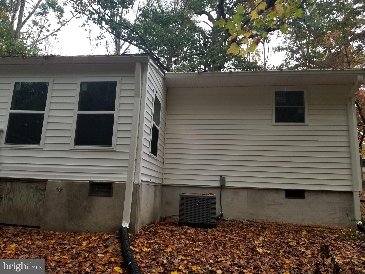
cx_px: 182
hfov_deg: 67.3
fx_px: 274
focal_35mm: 26
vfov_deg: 53.1
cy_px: 137
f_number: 1.7
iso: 100
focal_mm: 4.25
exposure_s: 1/120
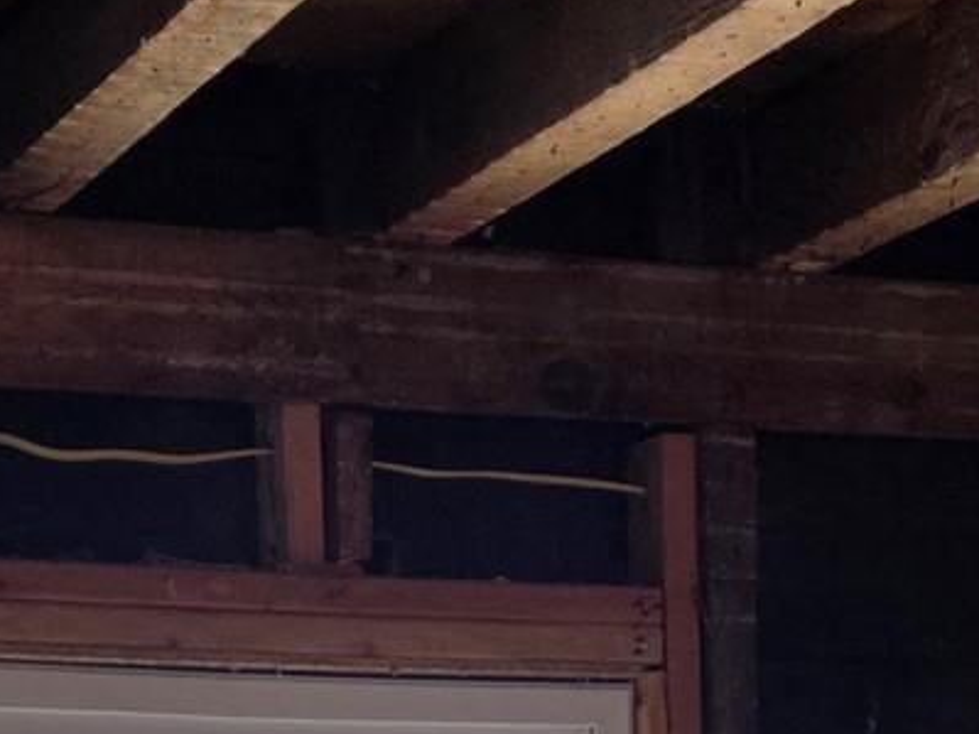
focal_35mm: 118
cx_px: 294
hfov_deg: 16.6
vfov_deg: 11.4
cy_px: 1424
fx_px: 3336
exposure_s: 1/180
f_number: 1.7
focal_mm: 6.3
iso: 100
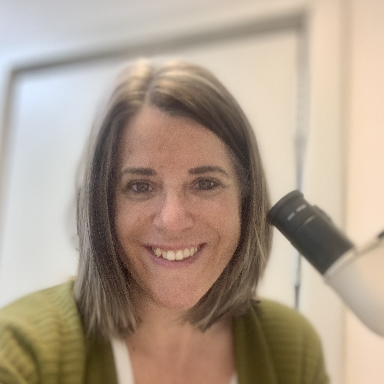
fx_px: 489
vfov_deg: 42.8
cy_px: 213
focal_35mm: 39
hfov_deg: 42.8
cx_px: 187
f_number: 2.2
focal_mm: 2.87
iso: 80
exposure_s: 1/50
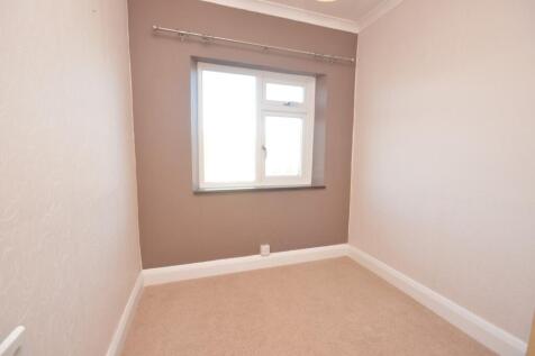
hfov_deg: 100.4
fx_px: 223
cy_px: 178
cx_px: 268
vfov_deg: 77.3
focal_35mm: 15
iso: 200
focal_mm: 10
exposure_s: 1/8
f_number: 10
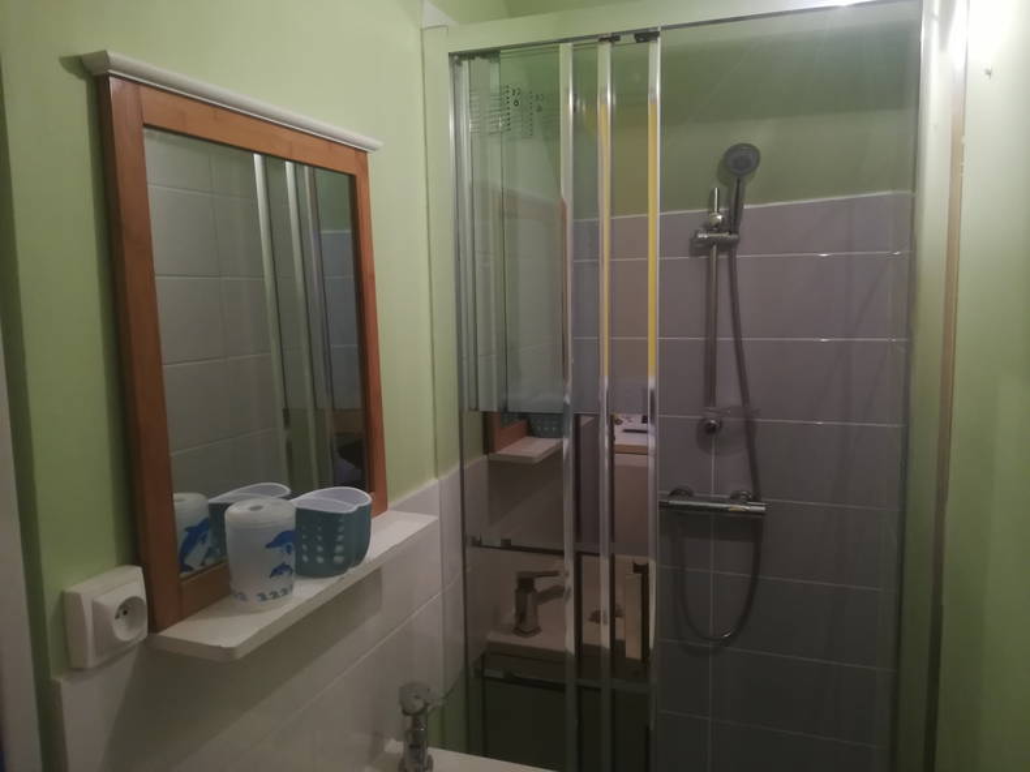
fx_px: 773
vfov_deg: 53.0
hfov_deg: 67.3
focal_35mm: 26
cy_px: 386
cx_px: 515
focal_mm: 3.83
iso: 320
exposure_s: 1/25
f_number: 2.2
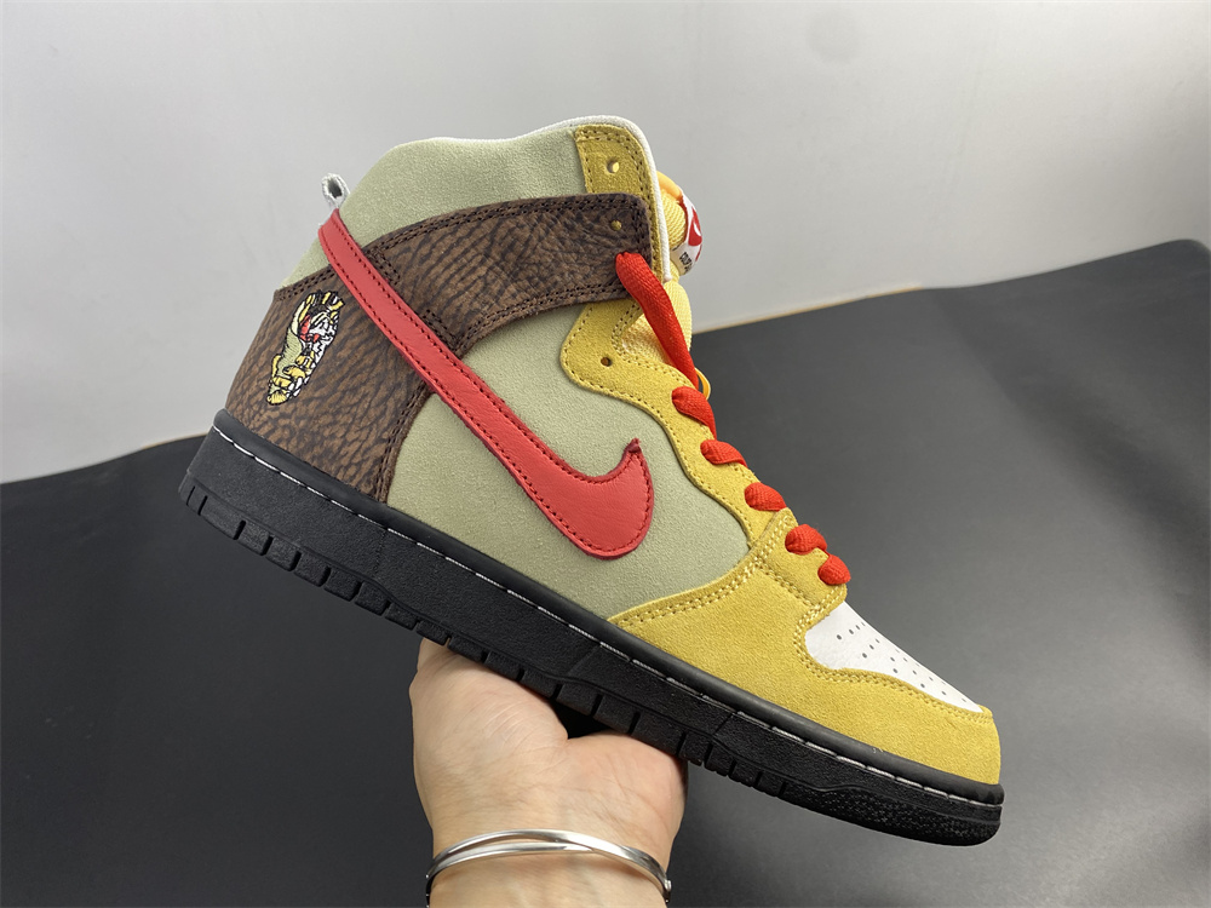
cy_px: 454
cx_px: 606
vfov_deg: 53.1
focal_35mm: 26
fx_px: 910
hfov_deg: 67.3
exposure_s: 1/100
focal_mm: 4.25
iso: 64
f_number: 1.8
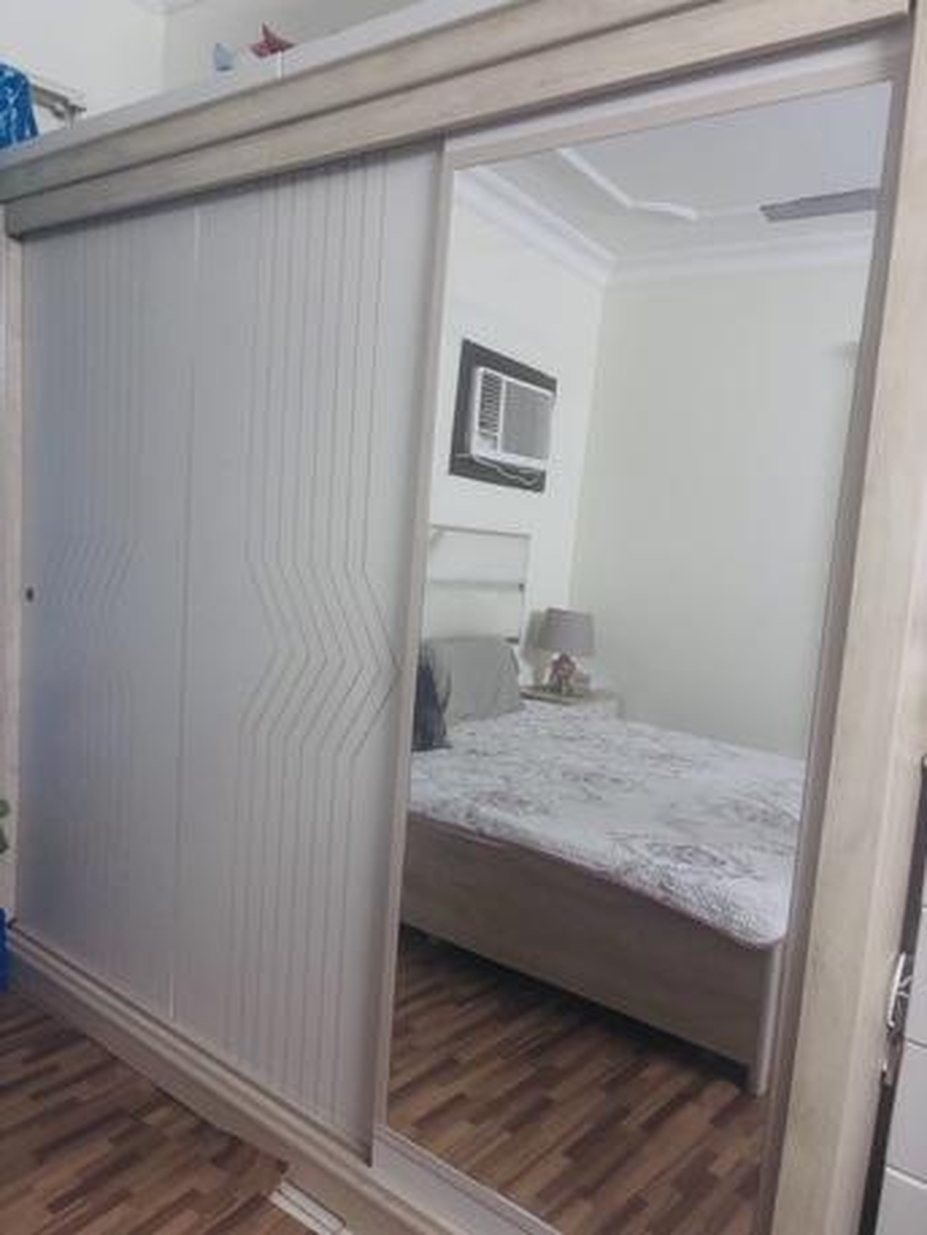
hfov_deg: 53.1
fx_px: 928
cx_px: 464
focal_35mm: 26
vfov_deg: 67.3
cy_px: 618
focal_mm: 5.96
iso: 640
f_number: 1.6
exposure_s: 1/40
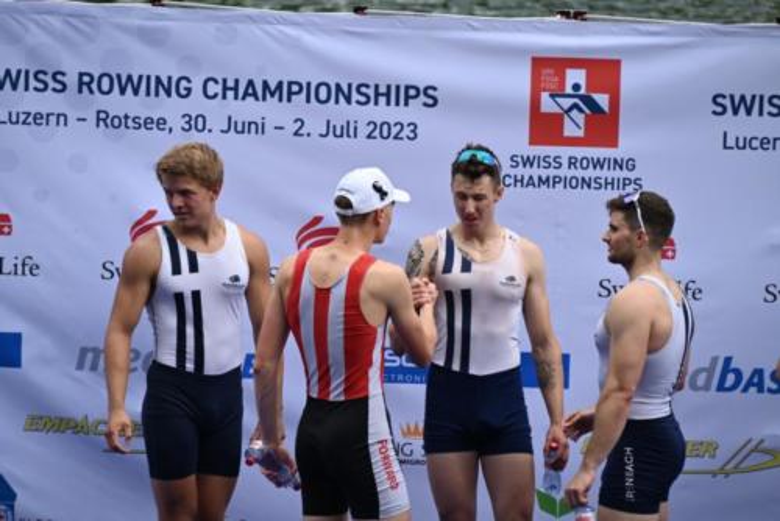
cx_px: 390
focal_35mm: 200
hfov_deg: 10.3
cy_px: 260
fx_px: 4336
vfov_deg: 6.9
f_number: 6.3
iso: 220
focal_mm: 200
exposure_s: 1/500
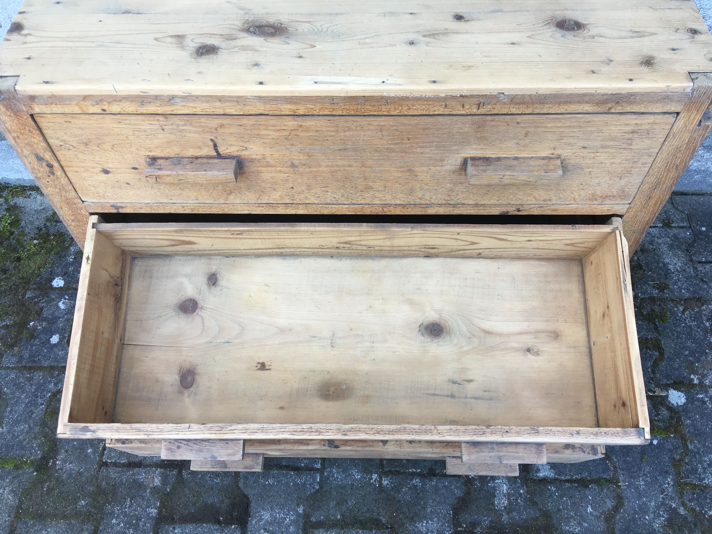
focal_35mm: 29
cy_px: 267
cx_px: 356
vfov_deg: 48.2
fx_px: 596
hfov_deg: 61.7
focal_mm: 4.15
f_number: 2.2
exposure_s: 1/50
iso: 25
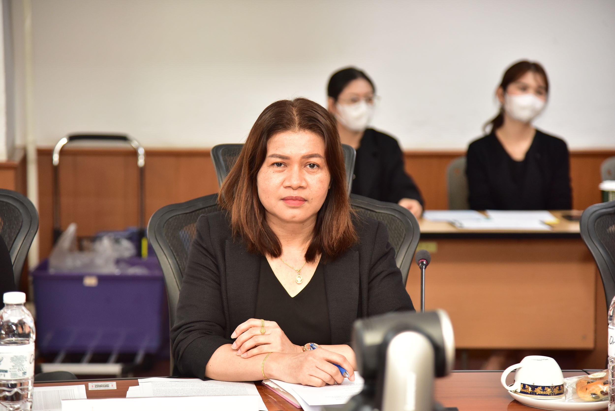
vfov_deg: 13.0
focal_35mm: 105
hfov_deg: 19.5
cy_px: 206
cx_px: 308
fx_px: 1794
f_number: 4.5
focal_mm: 105
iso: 1600
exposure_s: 1/100
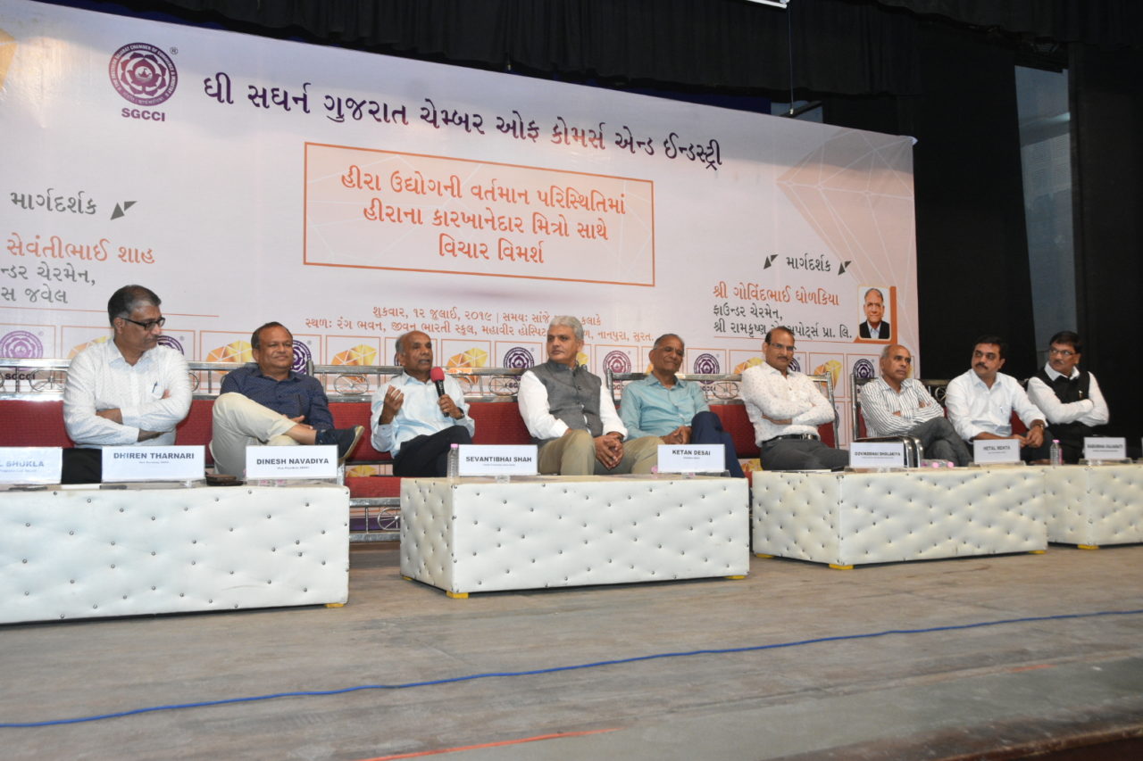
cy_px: 380
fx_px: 1048
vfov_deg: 40.0
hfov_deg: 57.2
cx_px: 572
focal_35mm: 33
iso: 1600
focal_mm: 22
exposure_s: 1/125
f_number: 6.3
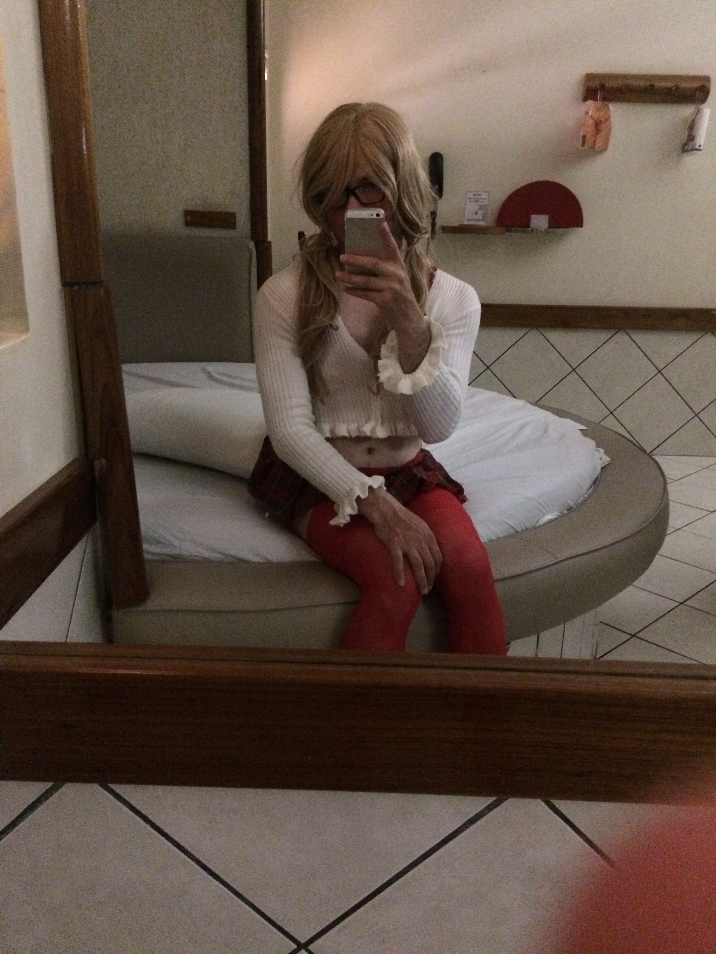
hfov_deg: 48.2
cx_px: 358
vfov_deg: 61.7
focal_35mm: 29
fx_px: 800
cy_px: 477
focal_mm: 4.15
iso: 640
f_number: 2.2
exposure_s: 1/15
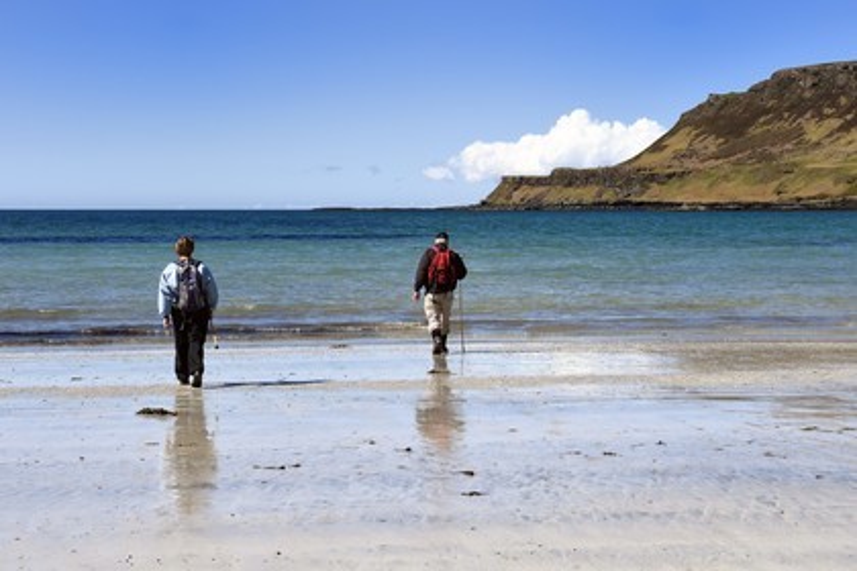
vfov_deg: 20.9
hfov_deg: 31.0
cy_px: 286
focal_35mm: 65
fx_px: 1547
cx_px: 428
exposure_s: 1/400
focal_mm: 65
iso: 200
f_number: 11
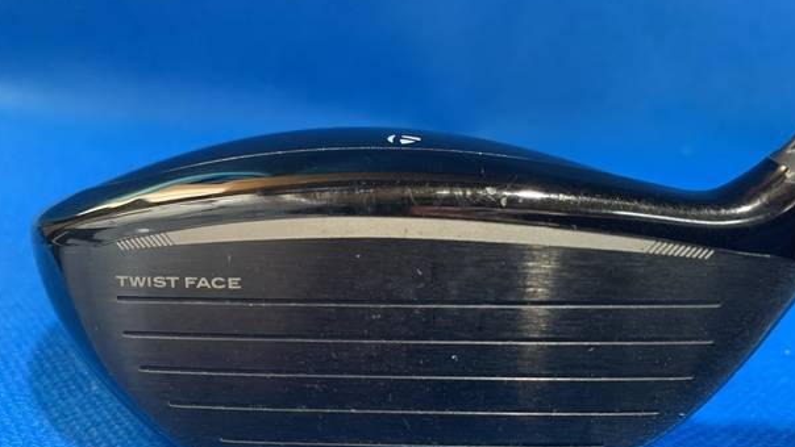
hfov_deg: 64.3
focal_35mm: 30
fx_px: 633
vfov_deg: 38.5
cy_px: 298
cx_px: 412
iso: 400
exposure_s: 1/40
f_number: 1.8
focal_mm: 4.25
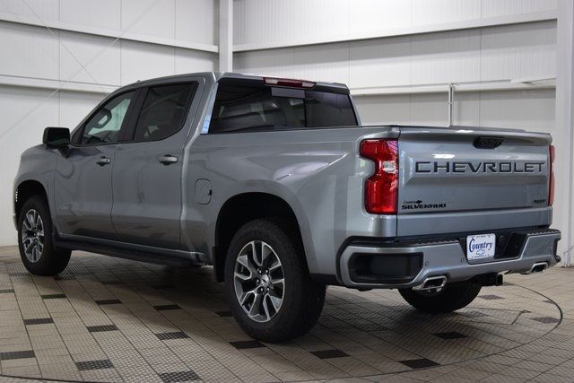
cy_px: 192
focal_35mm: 51
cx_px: 287
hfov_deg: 38.9
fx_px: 813
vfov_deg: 26.5
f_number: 6.3
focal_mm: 34
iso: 400
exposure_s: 1/20
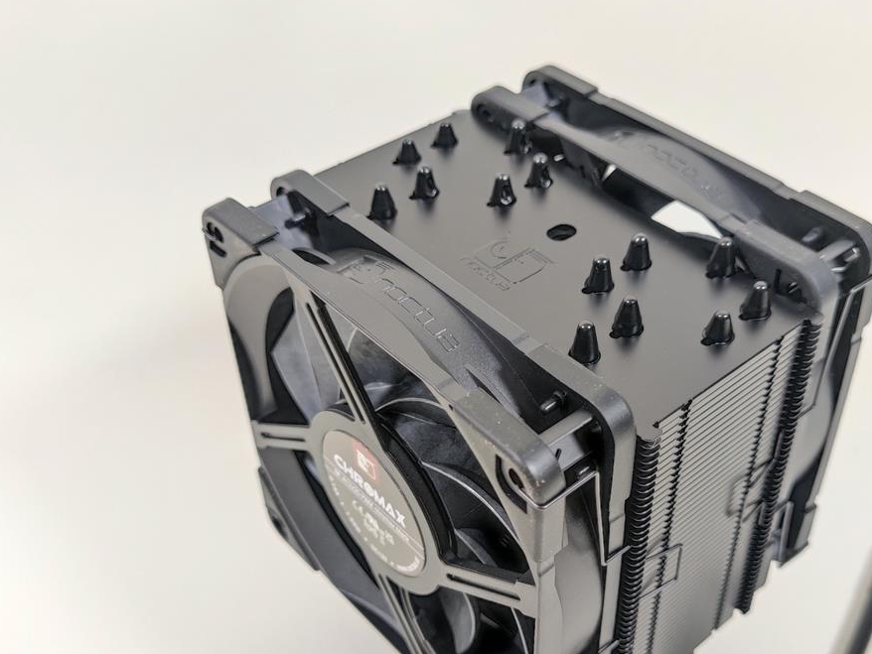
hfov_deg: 45.5
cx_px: 524
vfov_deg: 35.0
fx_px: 1033
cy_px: 404
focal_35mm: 41
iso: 472
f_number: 1.85
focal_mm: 6.78
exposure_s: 1/33
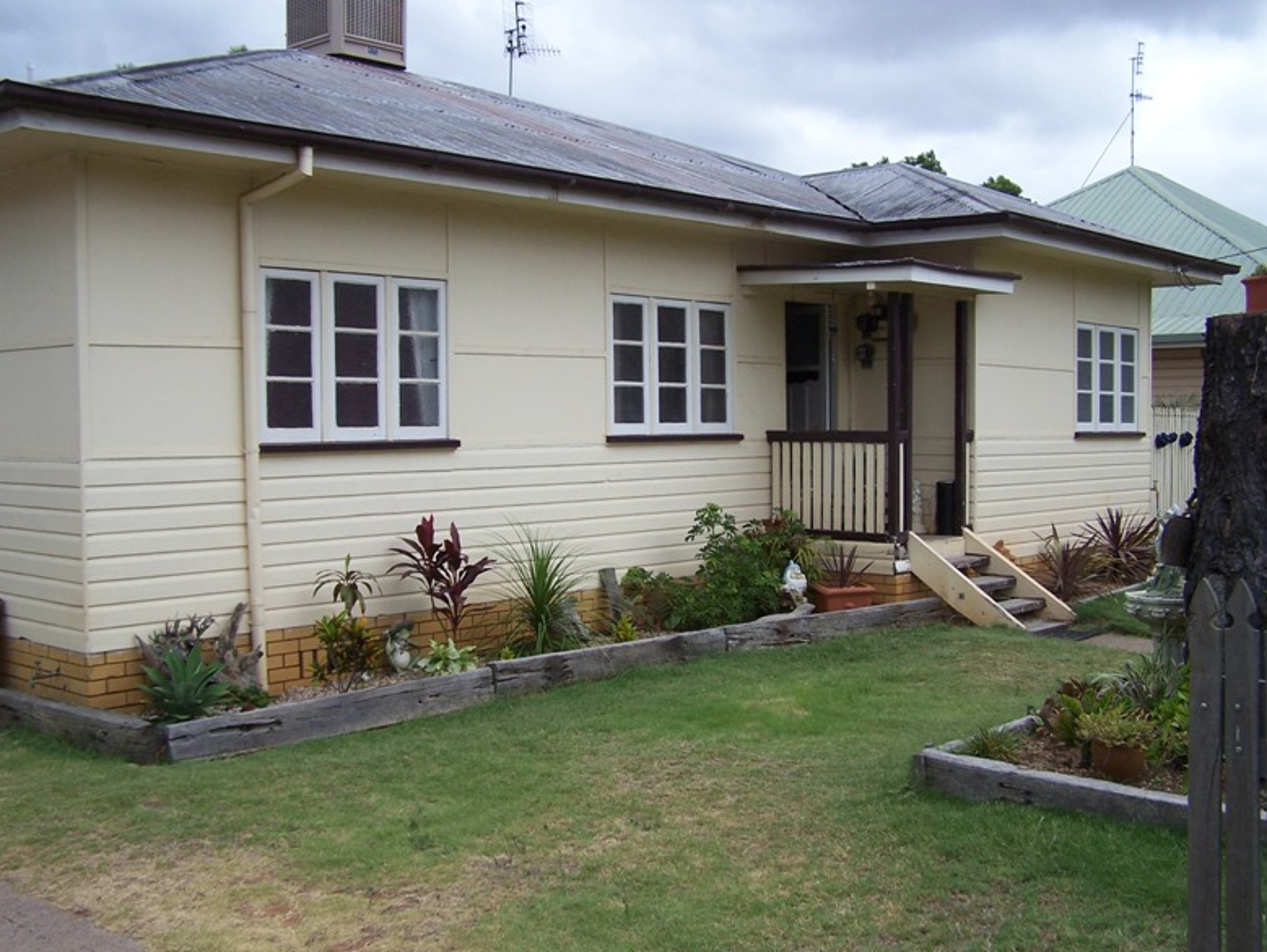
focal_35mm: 39
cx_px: 641
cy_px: 472
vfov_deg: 36.8
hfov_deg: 47.8
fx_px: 1428
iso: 80
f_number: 2.8
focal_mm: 6.3
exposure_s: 1/1000
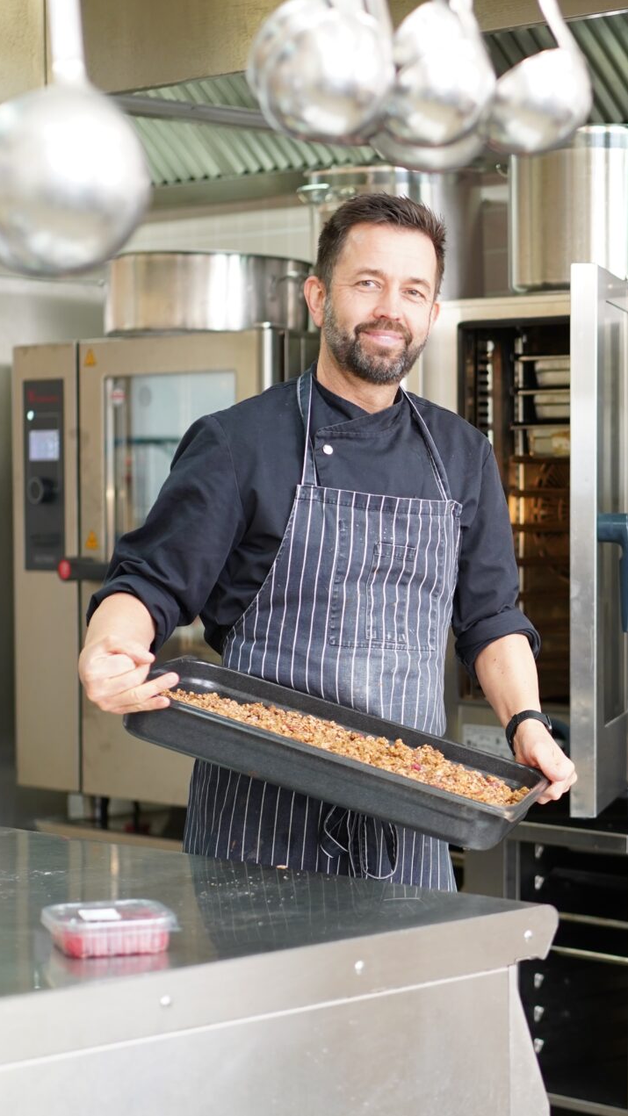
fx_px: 2575
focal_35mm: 87
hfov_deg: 13.7
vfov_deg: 24.5
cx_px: 655
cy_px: 560
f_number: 2.5
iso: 800
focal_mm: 55
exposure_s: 1/60
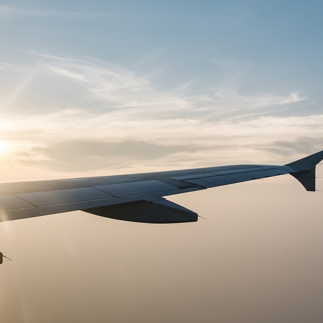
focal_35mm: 60
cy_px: 163
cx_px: 152
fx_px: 633
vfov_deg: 28.6
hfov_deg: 28.6
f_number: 3.2
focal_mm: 22.3
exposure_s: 1/2400
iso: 200
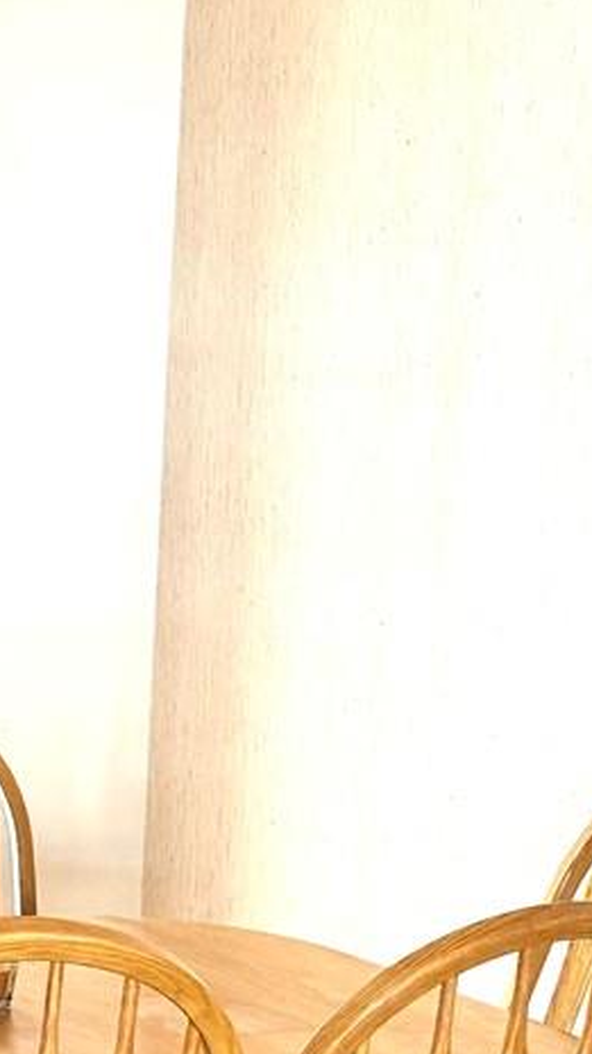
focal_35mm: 90
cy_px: 553
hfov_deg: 13.0
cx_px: -186
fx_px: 2516
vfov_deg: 23.7
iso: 200
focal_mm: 6.76
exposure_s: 1/108
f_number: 1.78
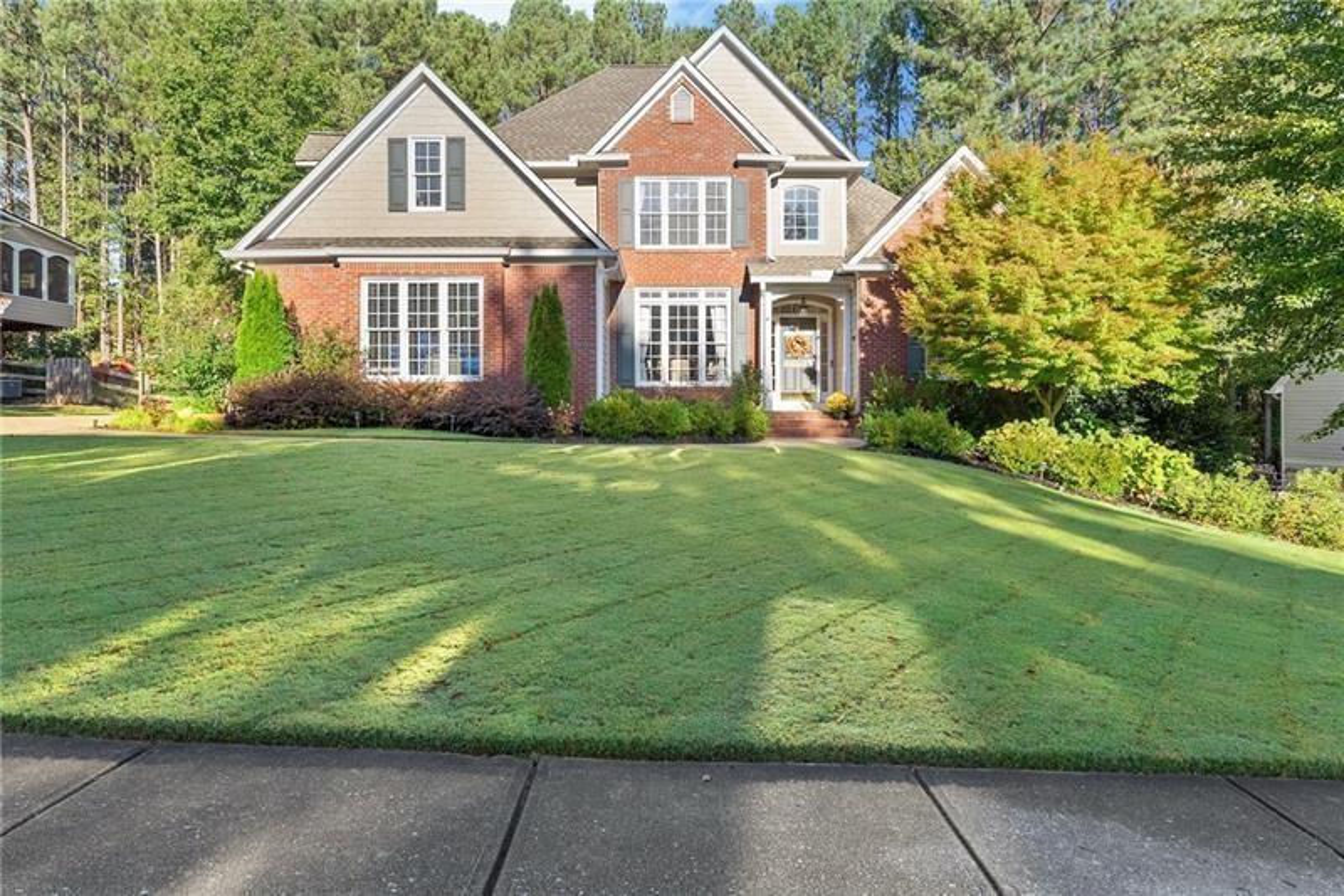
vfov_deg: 63.2
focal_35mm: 20
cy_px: 448
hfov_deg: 85.4
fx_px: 728
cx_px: 672
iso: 800
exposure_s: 1/800
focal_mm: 19.5
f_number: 8
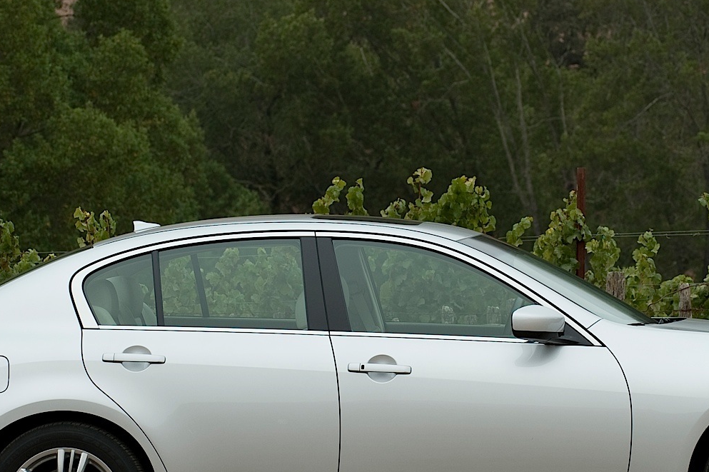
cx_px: 426
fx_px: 5137
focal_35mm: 261
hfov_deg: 7.9
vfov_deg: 5.3
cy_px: 172
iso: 200
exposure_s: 1/60
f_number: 8
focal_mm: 135
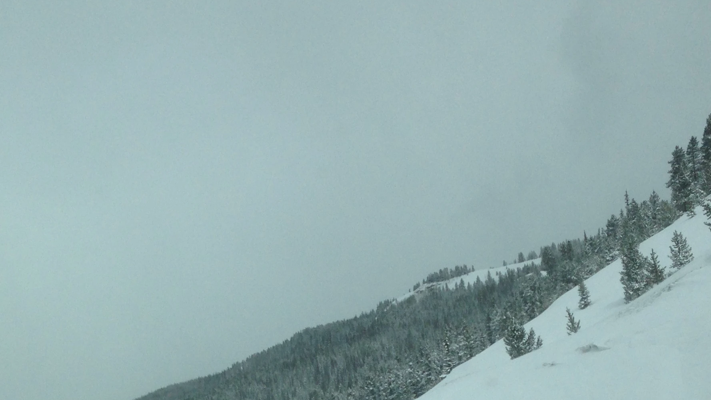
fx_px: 1244
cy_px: 434
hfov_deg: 31.9
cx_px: 326
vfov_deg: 17.7
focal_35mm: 66
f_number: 2.4
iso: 50
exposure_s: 1/4184
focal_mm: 4.12
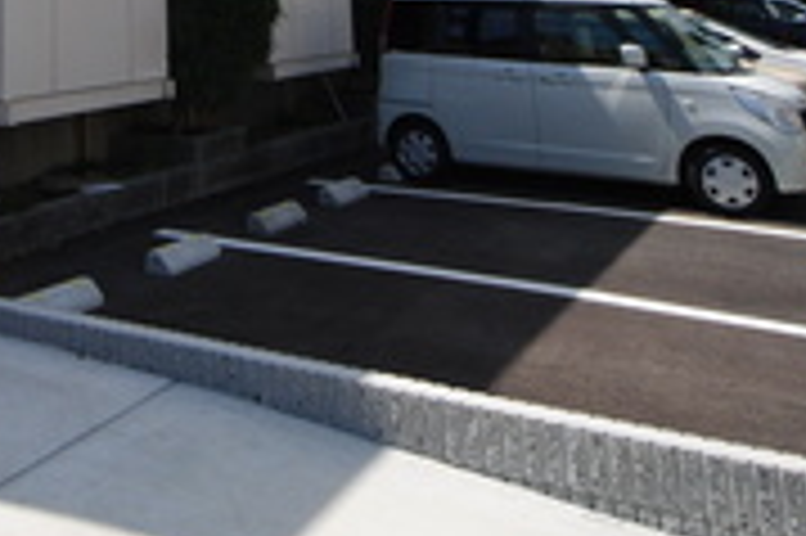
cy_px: -171
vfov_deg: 26.2
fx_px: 962
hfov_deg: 43.1
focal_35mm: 43
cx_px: 144
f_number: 10
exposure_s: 1/250
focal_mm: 8
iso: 140
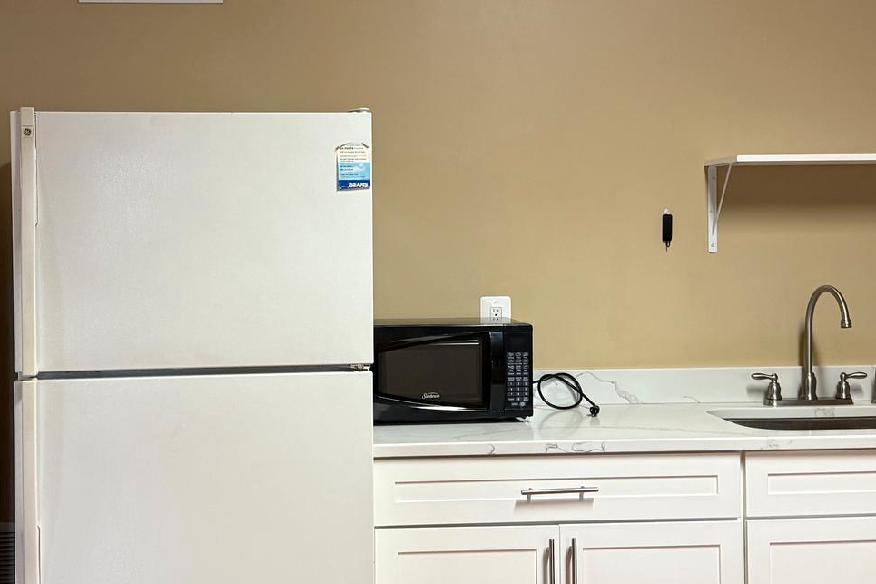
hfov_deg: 37.4
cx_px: 354
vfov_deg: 25.5
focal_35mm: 53
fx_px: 1289
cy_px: 255
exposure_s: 1/60
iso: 320
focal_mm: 6.76
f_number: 1.78
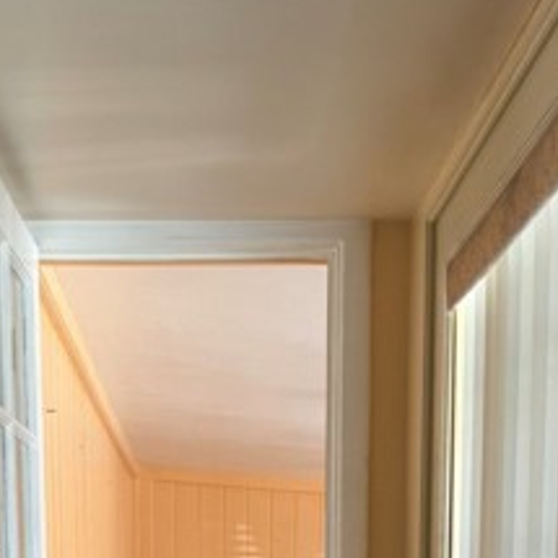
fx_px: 1149
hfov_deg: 27.3
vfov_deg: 23.9
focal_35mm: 63
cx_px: 244
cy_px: 729
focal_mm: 6.76
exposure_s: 1/104
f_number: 1.78
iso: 200
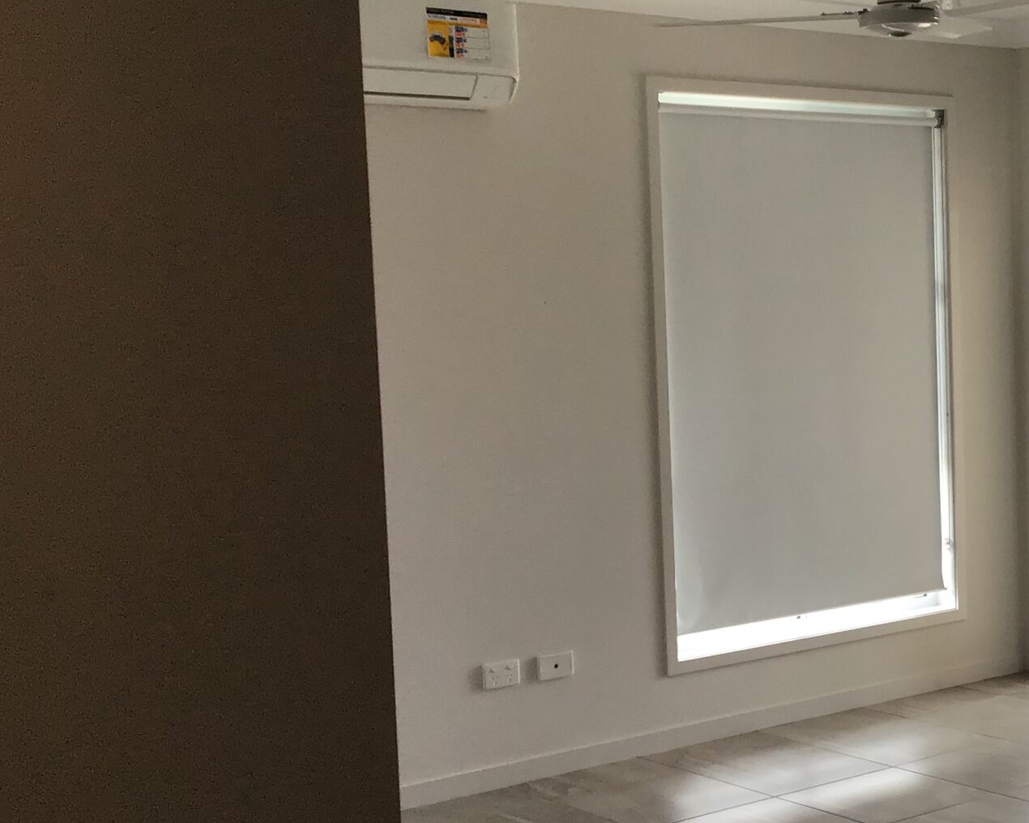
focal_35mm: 61
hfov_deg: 29.3
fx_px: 1858
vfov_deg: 25.0
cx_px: 979
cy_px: 459
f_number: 2.4
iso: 40
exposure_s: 1/100
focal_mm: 3.3
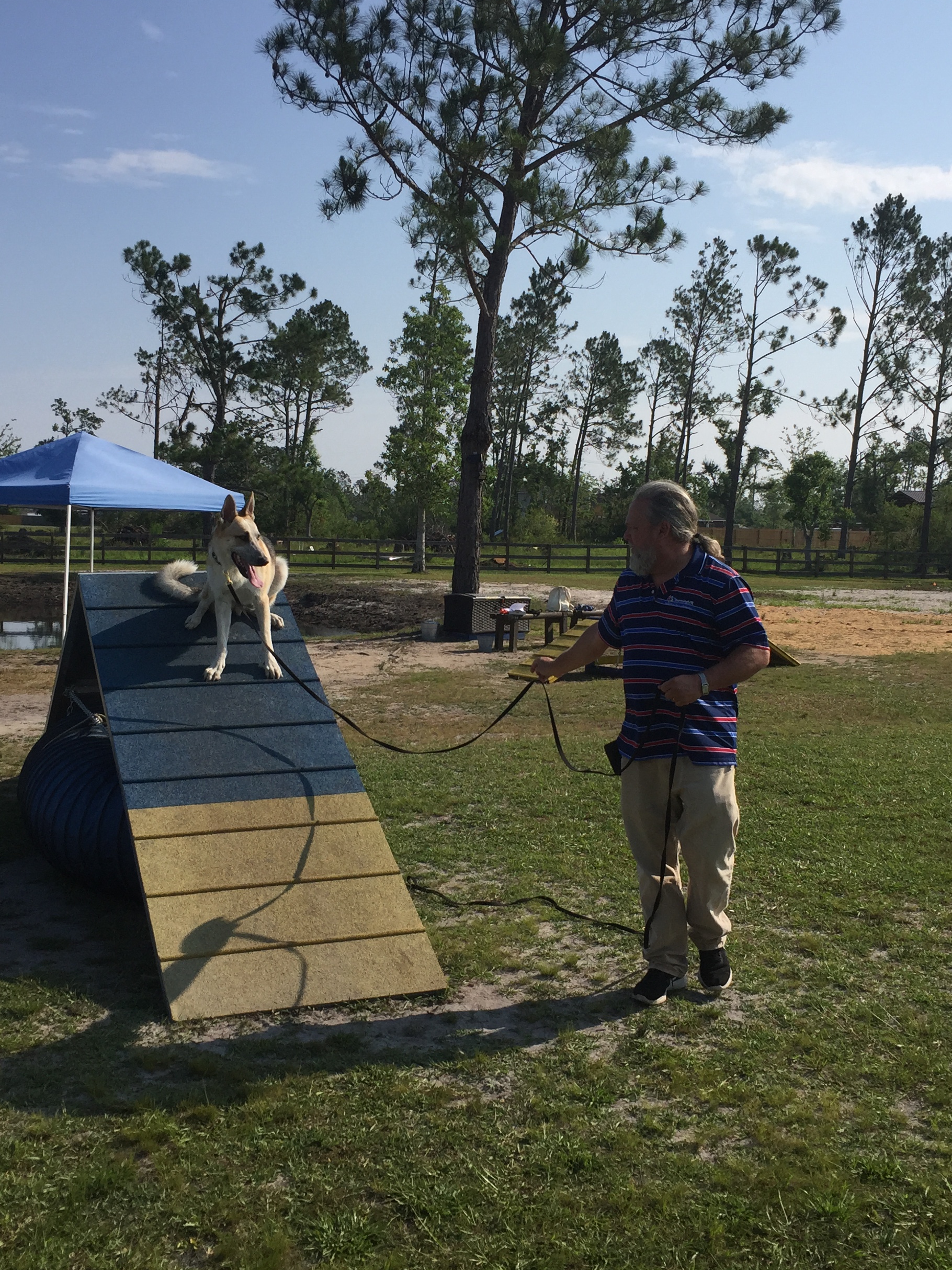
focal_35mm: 39
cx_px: 477
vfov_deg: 47.9
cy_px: 633
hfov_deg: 36.8
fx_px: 1430
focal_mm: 4.15
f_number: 2.2
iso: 32
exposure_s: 1/2639
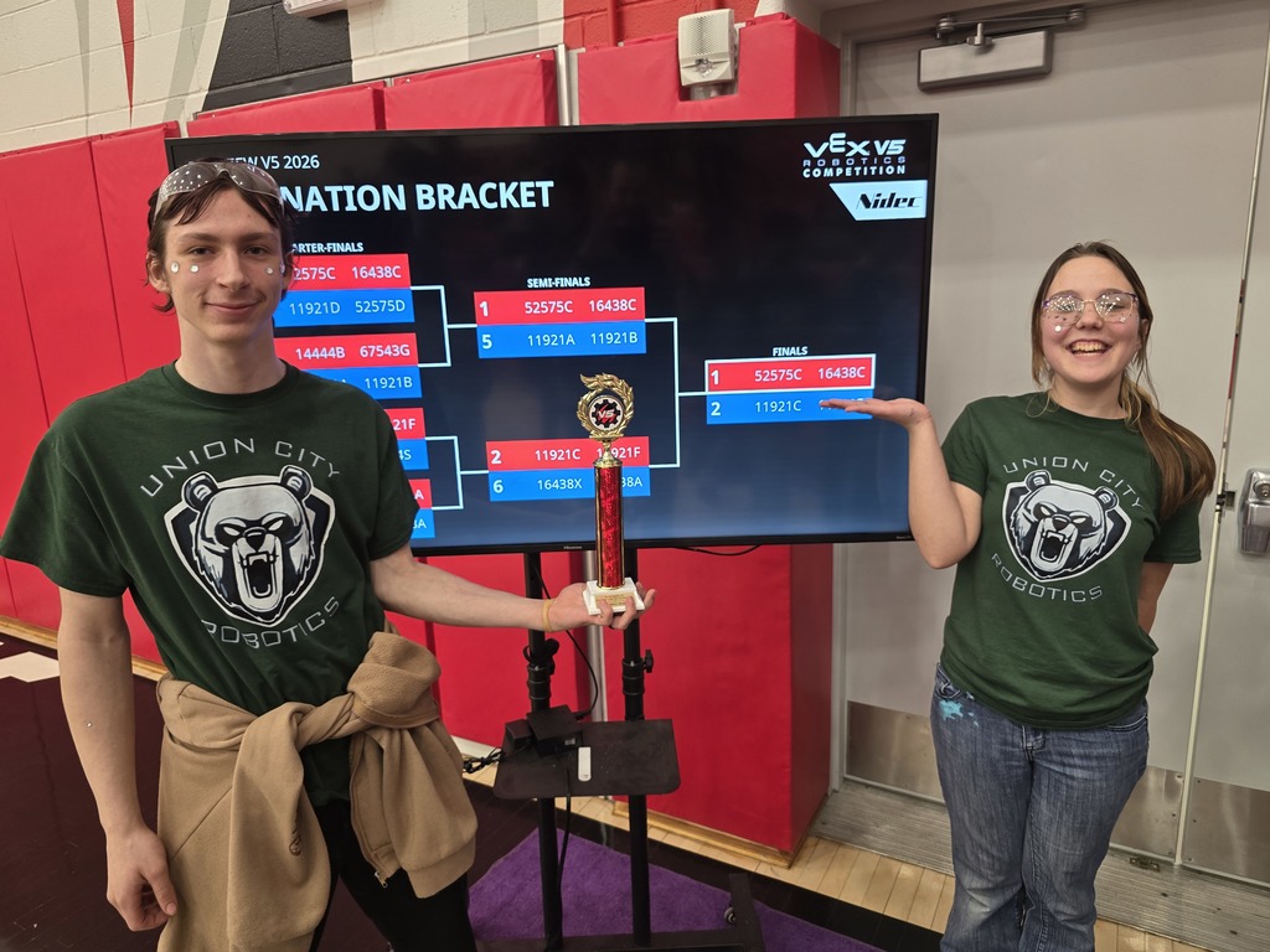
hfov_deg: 73.9
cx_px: 635
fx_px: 844
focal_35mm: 23
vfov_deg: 58.9
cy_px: 476
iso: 100
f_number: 1.7
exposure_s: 1/60
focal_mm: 6.3
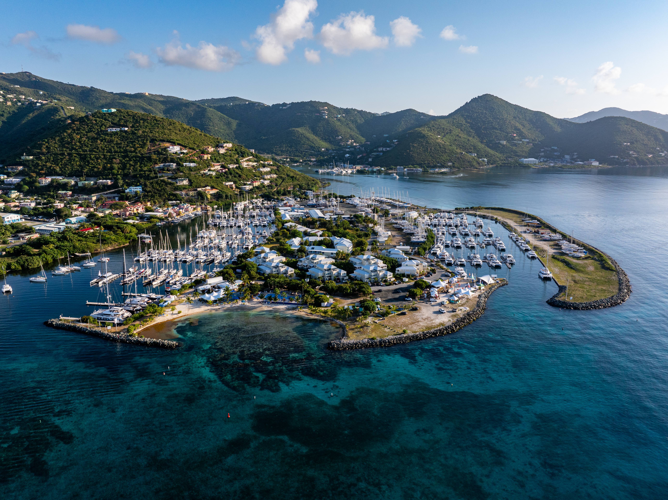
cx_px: 334
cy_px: 250
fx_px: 463
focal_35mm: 24
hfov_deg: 71.6
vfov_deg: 56.8
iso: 100
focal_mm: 12.29
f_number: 5.6
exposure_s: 1/640
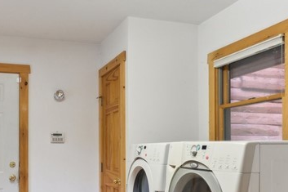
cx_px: 106
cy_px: 158
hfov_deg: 45.0
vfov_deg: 30.3
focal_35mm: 43
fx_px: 344
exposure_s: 1/125
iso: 640
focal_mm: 14
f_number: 2.8
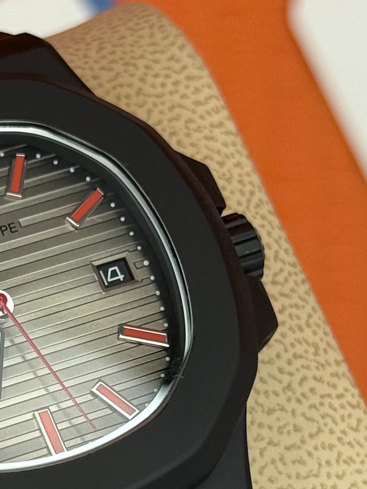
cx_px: -5
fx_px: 2332
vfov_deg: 11.9
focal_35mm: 165
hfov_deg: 8.9
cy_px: 424
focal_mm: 6.76
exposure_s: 1/706
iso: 64
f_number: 1.78
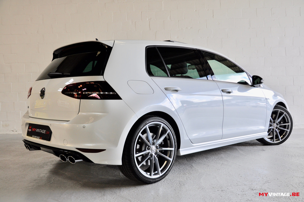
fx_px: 304
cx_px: 152
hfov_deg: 53.2
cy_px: 101
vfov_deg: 36.8
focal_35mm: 36
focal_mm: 24
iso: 400
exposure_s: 1/125
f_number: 5.6
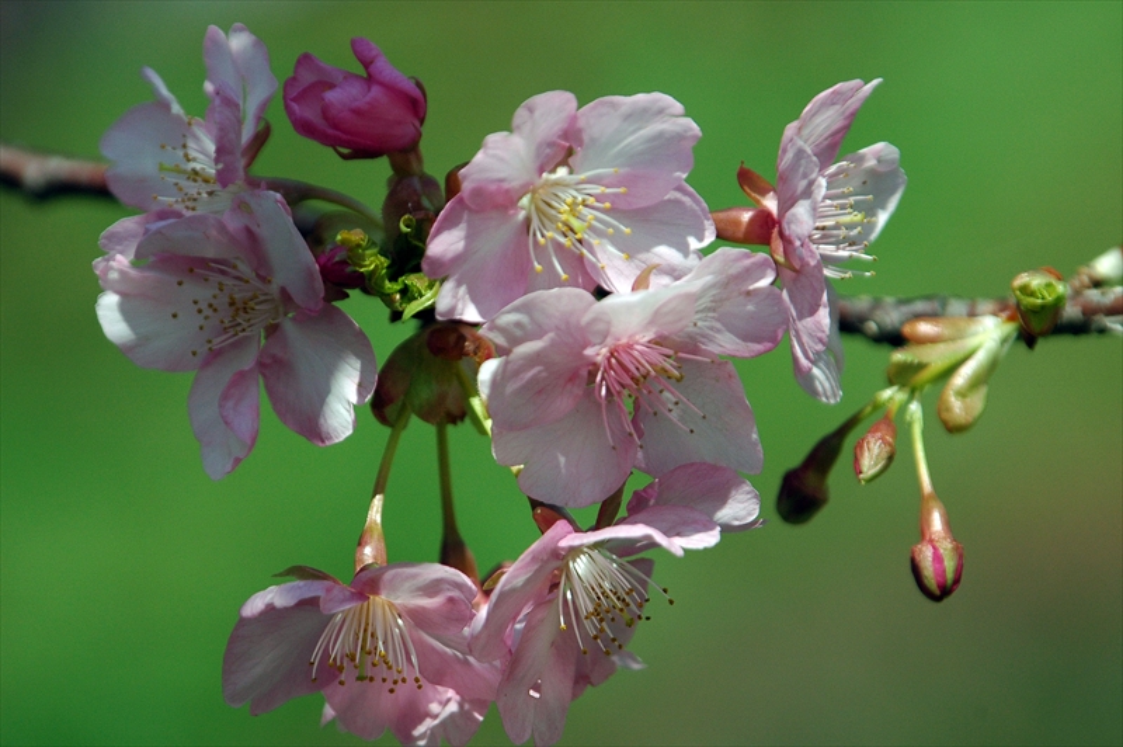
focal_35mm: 360
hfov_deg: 5.7
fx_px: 11220
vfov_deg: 3.8
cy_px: 374
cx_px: 562
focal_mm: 240
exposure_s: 1/1250
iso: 400
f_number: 6.3
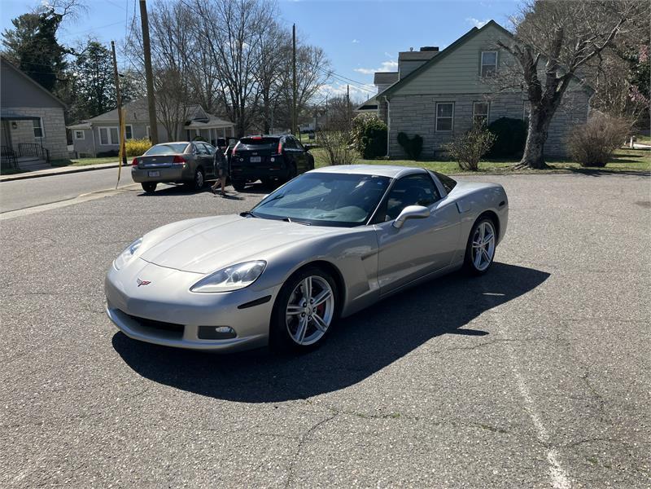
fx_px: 527
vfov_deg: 49.7
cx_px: 326
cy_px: 244
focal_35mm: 28
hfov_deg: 63.4
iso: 32
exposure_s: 1/1946
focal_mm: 3.99
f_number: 1.8
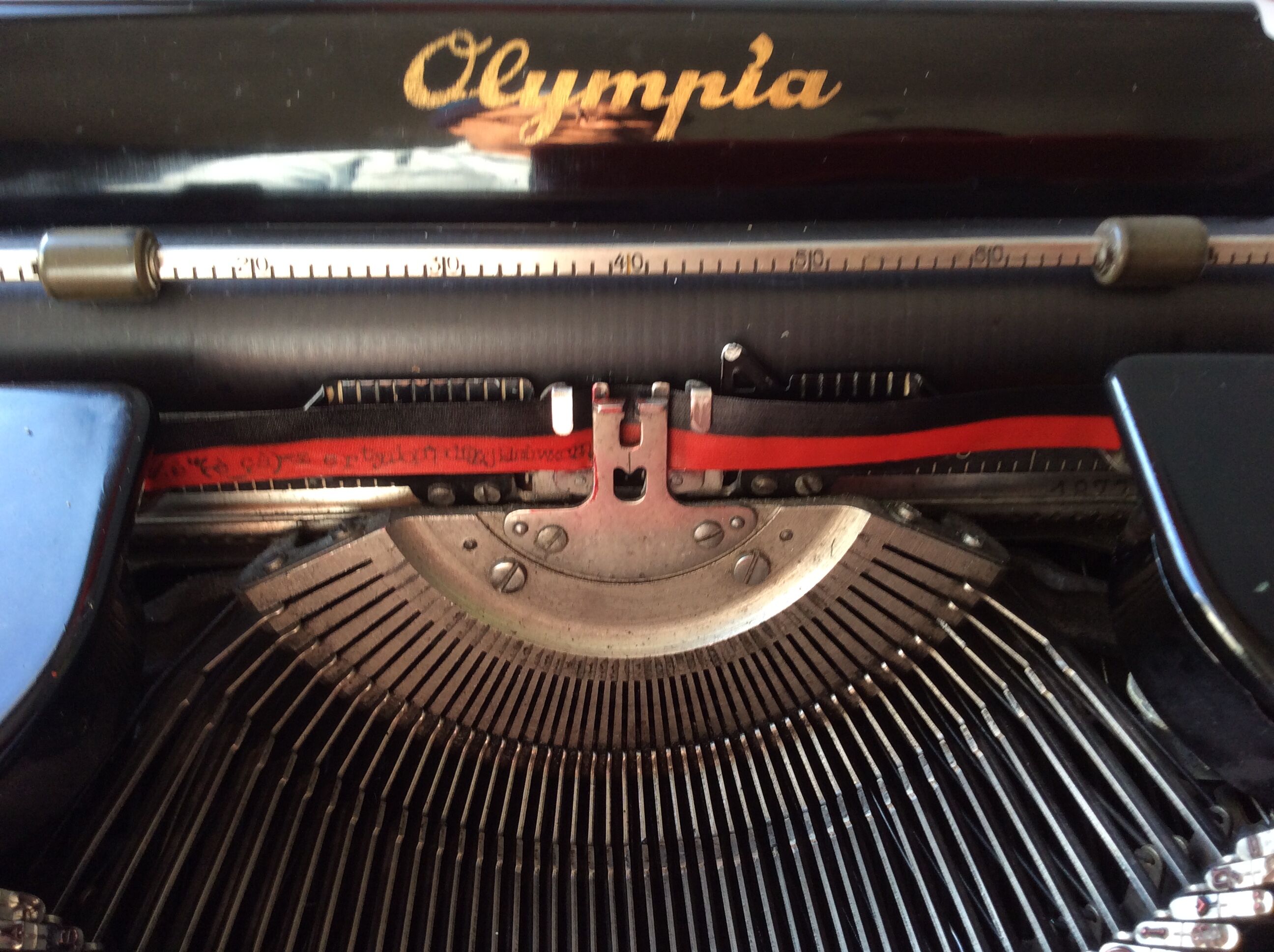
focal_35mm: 32
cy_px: 476
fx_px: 1176
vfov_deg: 44.1
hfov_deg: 56.9
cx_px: 637
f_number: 2.4
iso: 50
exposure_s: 1/25
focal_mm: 3.3
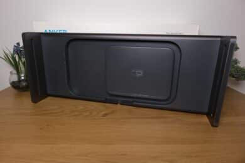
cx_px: 122
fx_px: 163
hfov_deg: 73.7
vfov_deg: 53.1
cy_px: 82
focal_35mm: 24
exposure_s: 1/27
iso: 160
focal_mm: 16
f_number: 5.6
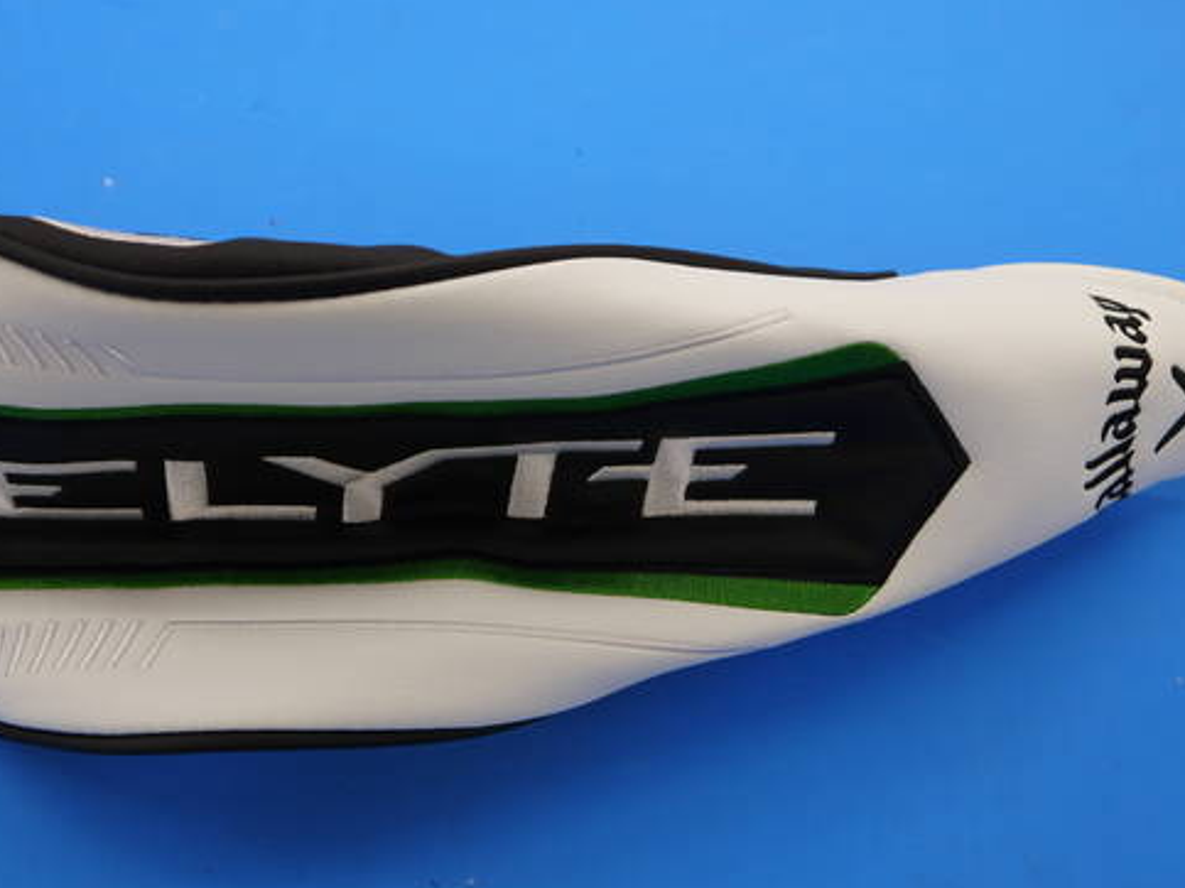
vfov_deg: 27.5
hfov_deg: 36.1
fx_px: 1814
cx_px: 532
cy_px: 500
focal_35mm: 53
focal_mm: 20
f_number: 4.2
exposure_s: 1/80
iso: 160
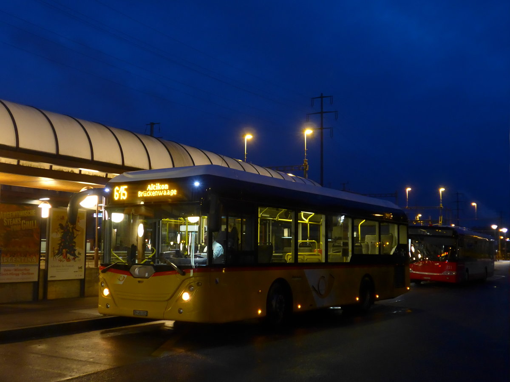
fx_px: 648
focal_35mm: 44
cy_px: 191
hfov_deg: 42.9
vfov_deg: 32.9
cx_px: 255
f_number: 2.8
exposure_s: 1/8
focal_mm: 9
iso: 800
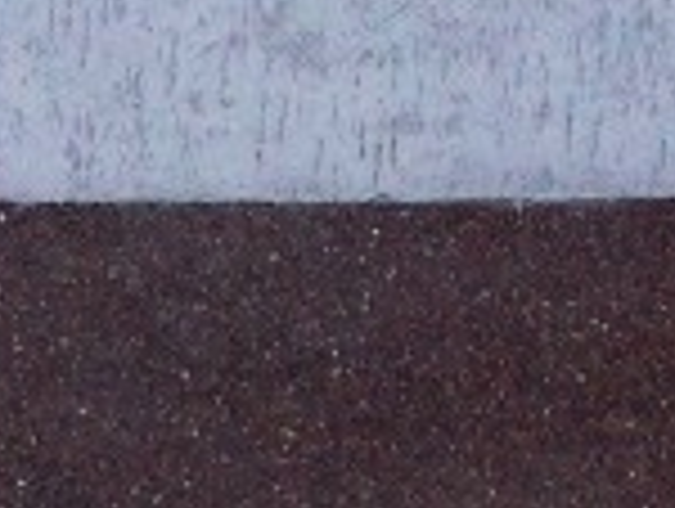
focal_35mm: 225
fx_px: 4394
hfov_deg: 8.4
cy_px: 103
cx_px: 1233
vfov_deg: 6.6
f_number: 2.4
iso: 50
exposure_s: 1/437
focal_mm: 4.12
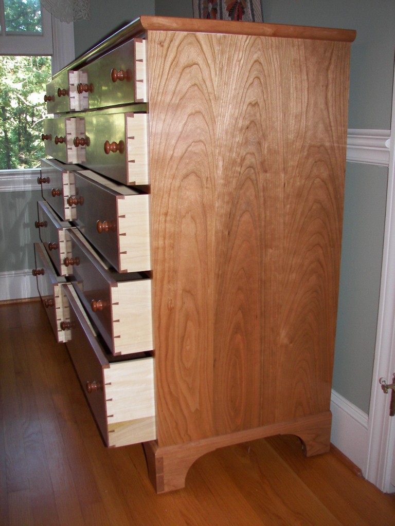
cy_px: 263
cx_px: 198
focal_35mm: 36
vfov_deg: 51.4
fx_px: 548
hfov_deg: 39.7
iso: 100
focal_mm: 6
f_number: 2.8
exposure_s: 1/30
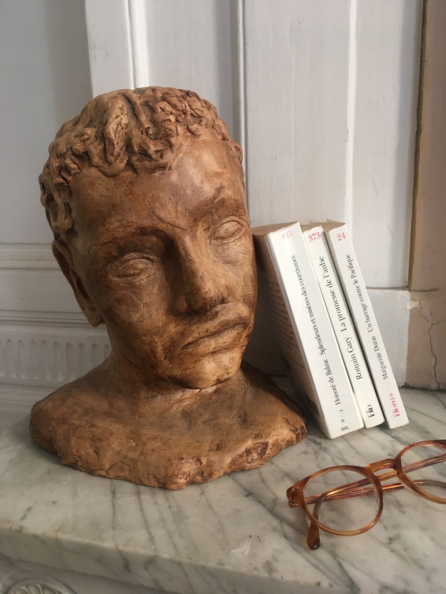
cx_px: 223
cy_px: 297
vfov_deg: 61.7
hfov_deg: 48.2
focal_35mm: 29
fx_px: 498
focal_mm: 4.15
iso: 100
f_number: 2.2
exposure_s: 1/33
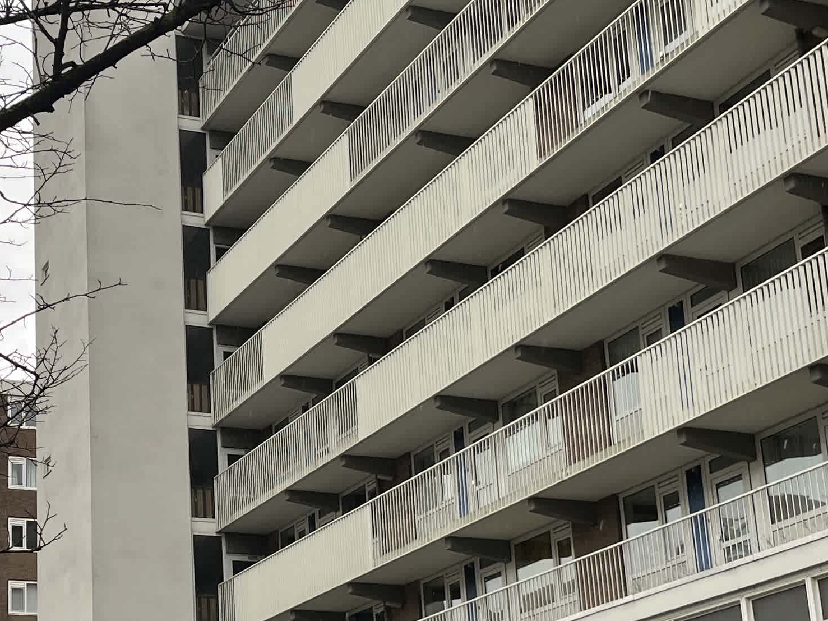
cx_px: 154
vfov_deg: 20.5
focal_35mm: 71
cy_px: 470
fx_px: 1698
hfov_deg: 26.8
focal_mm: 5.1
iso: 50
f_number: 1.6
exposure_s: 1/415
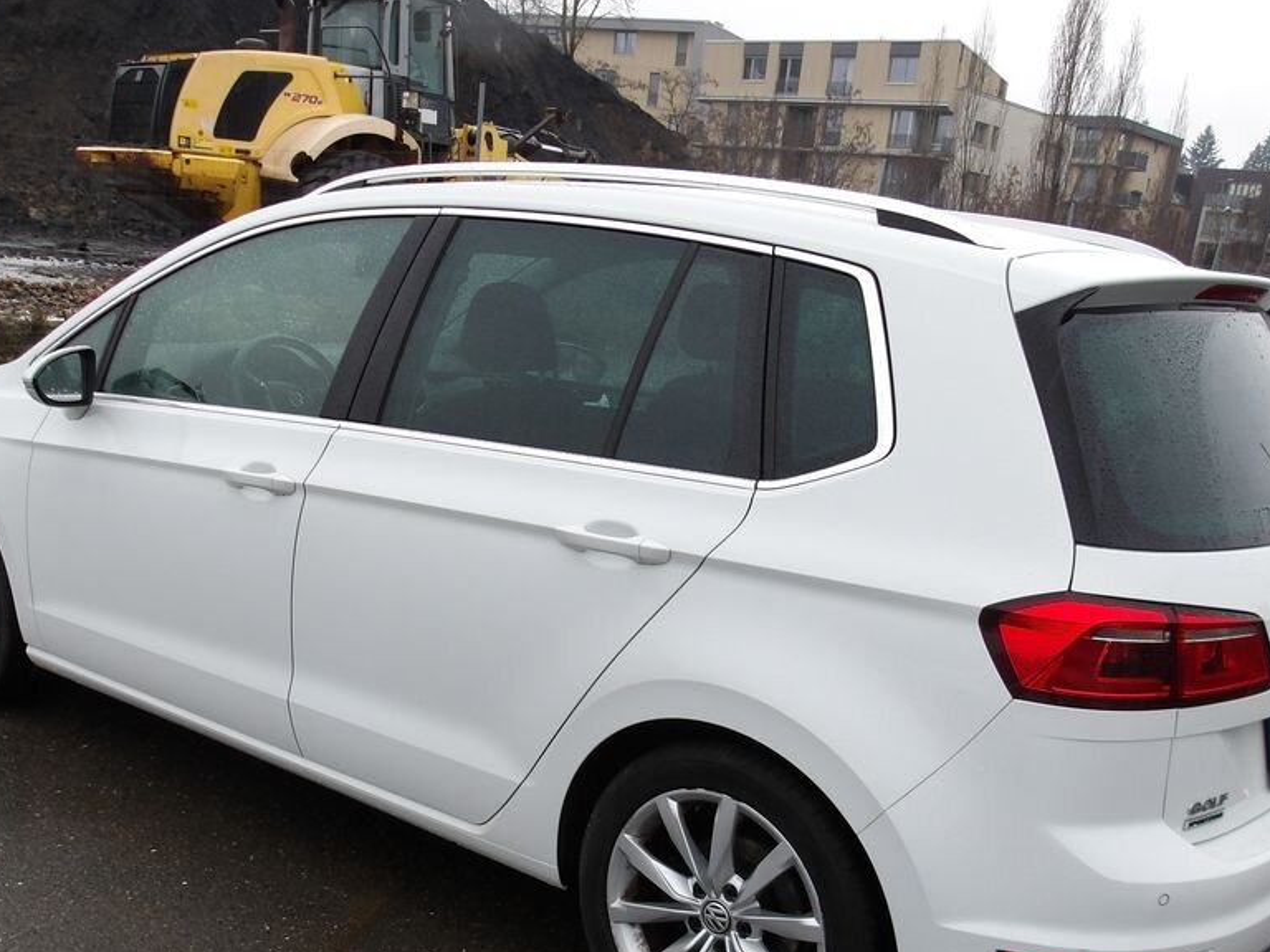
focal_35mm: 36
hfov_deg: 51.3
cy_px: 628
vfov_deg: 39.2
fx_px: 1321
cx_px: 614
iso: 100
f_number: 3
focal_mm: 4.9
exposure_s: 1/197
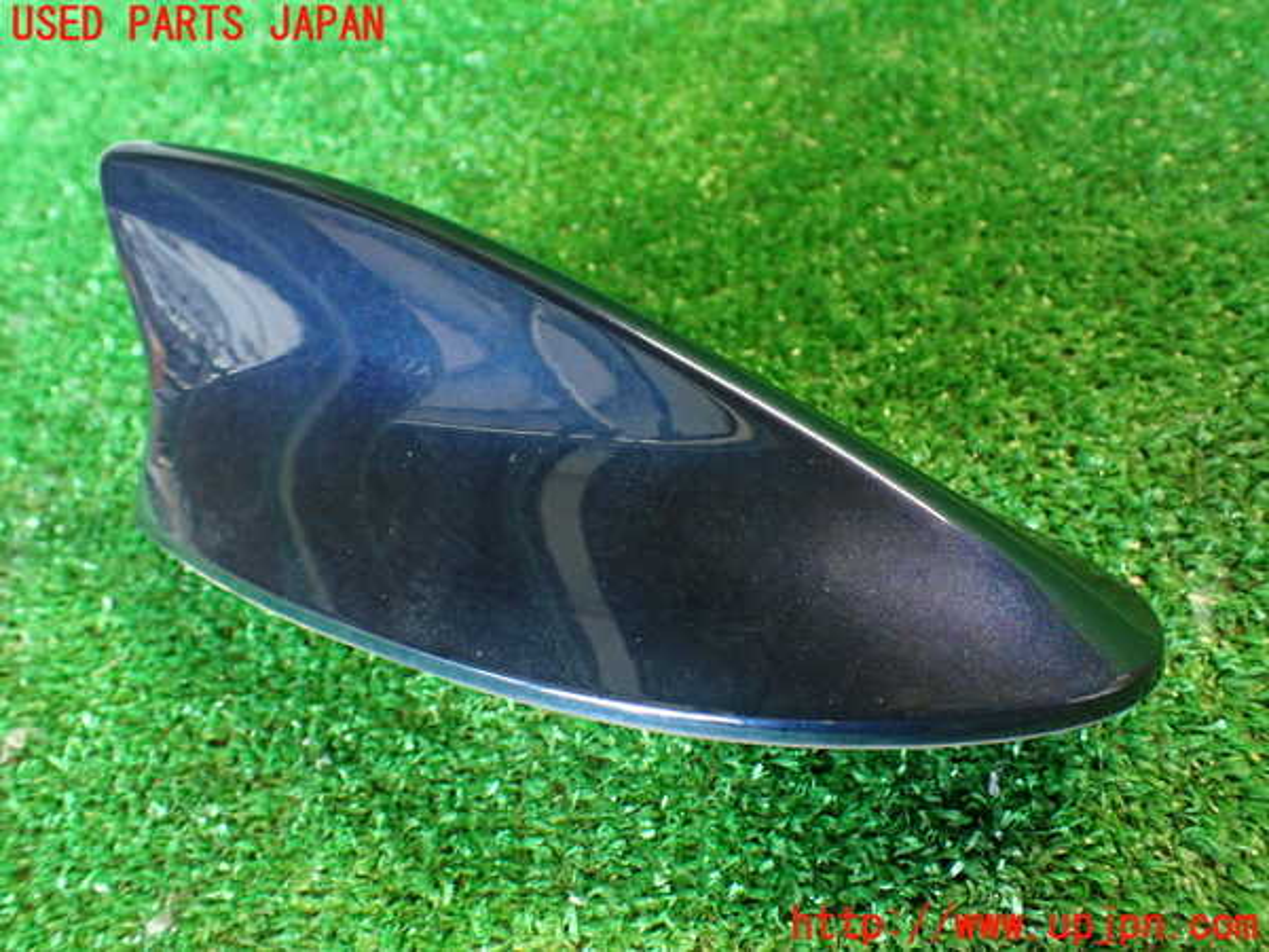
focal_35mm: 32
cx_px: 634
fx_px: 1173
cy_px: 476
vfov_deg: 44.2
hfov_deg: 56.8
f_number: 2.4
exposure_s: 1/30
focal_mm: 5.79
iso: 500
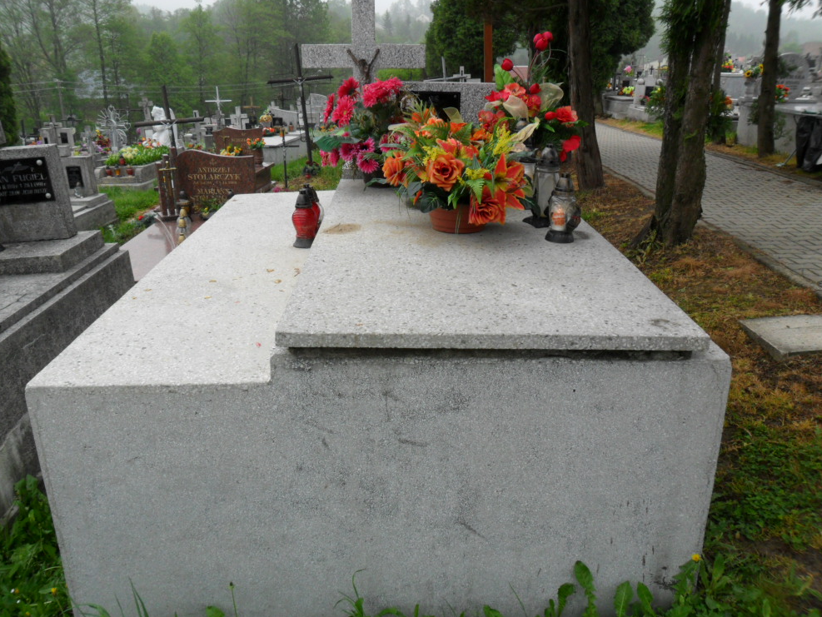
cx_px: 406
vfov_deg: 49.8
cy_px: 301
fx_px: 665
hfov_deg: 63.4
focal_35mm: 28
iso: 100
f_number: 3.5
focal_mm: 4.9
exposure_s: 1/180
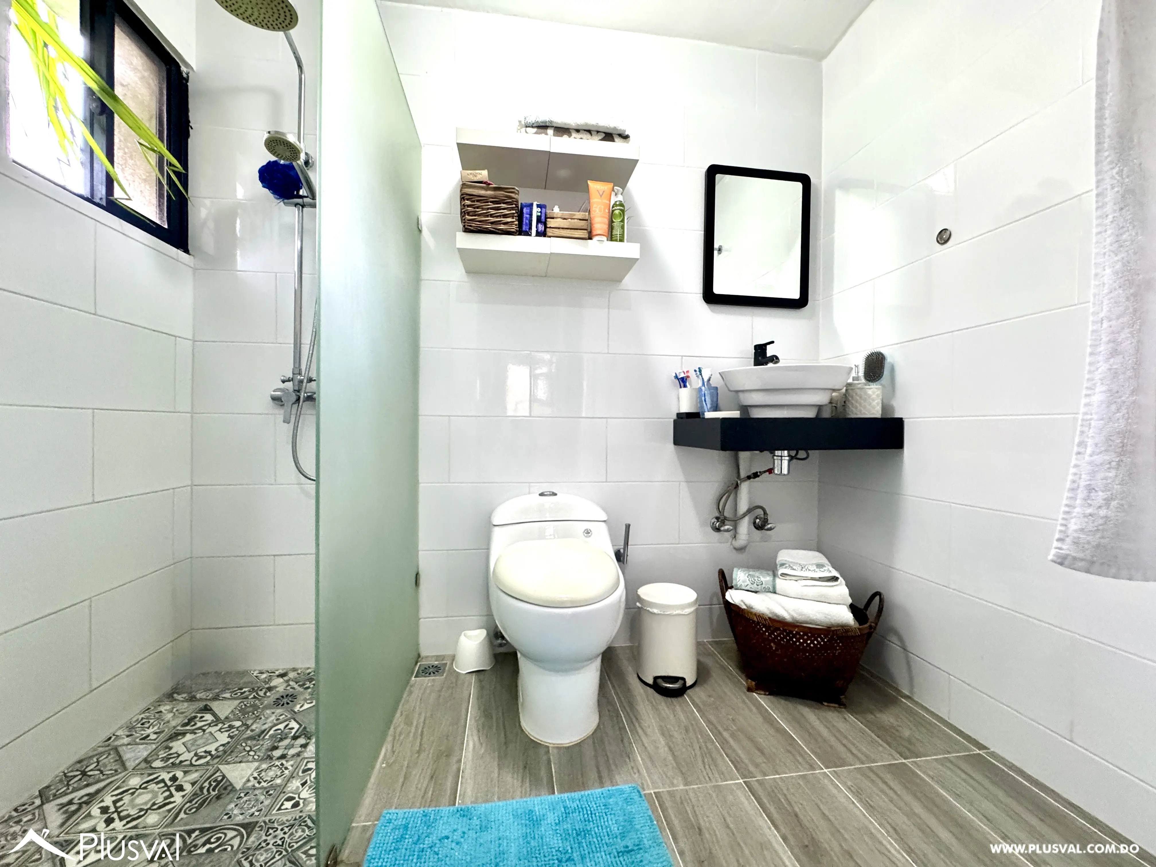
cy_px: 434
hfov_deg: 102.1
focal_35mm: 14
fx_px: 468
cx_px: 578
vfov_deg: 85.7
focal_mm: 2.22
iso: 320
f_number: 2.2
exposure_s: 1/60
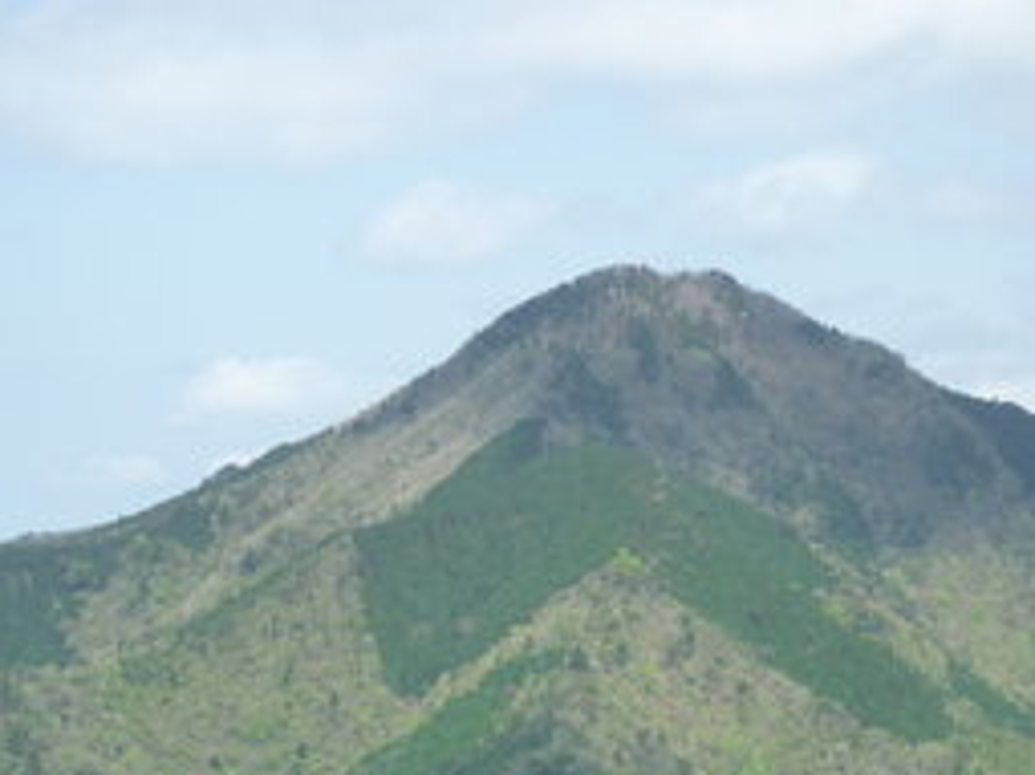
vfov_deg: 13.4
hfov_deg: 17.9
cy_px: 536
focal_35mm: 110
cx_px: 548
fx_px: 3287
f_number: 4.9
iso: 160
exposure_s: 1/500
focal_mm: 12.2
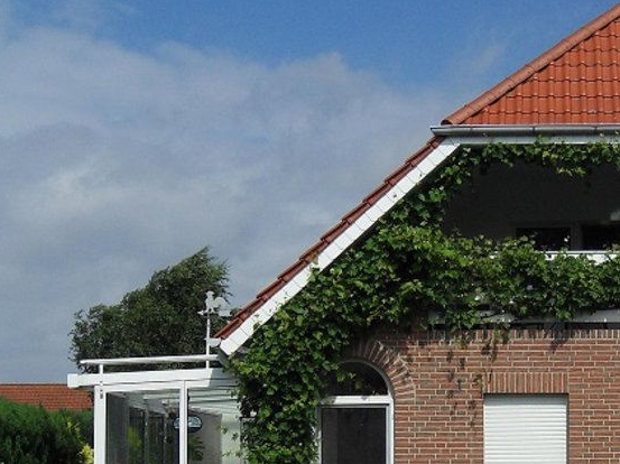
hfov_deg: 25.1
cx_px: 534
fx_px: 1360
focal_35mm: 76
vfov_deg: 19.0
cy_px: 418
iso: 80
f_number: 8.2
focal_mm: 6.3
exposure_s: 1/500
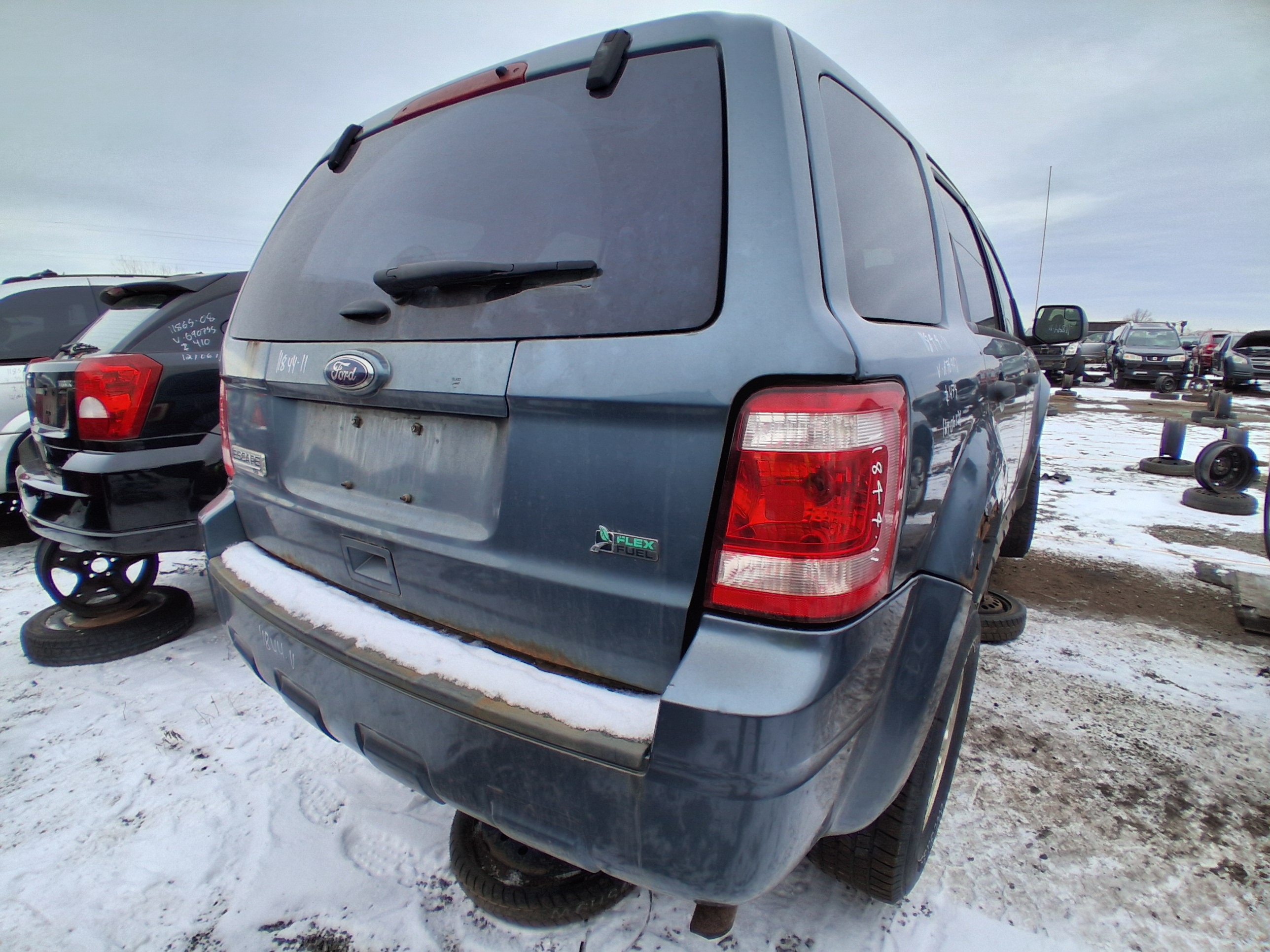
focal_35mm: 17
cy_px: 476
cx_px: 635
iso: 50
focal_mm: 1.4
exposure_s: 1/326
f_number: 2.2
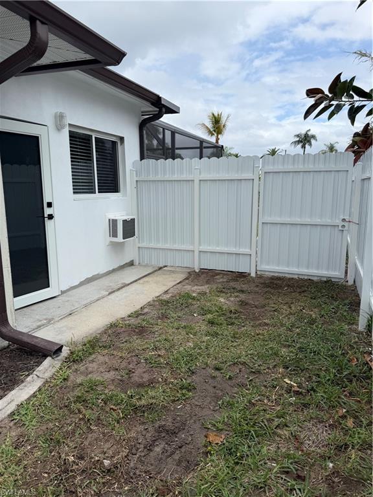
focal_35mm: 24
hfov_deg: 56.8
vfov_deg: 71.6
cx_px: 186
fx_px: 345
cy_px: 248
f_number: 1.78
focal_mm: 6.76
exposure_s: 1/4167
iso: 80
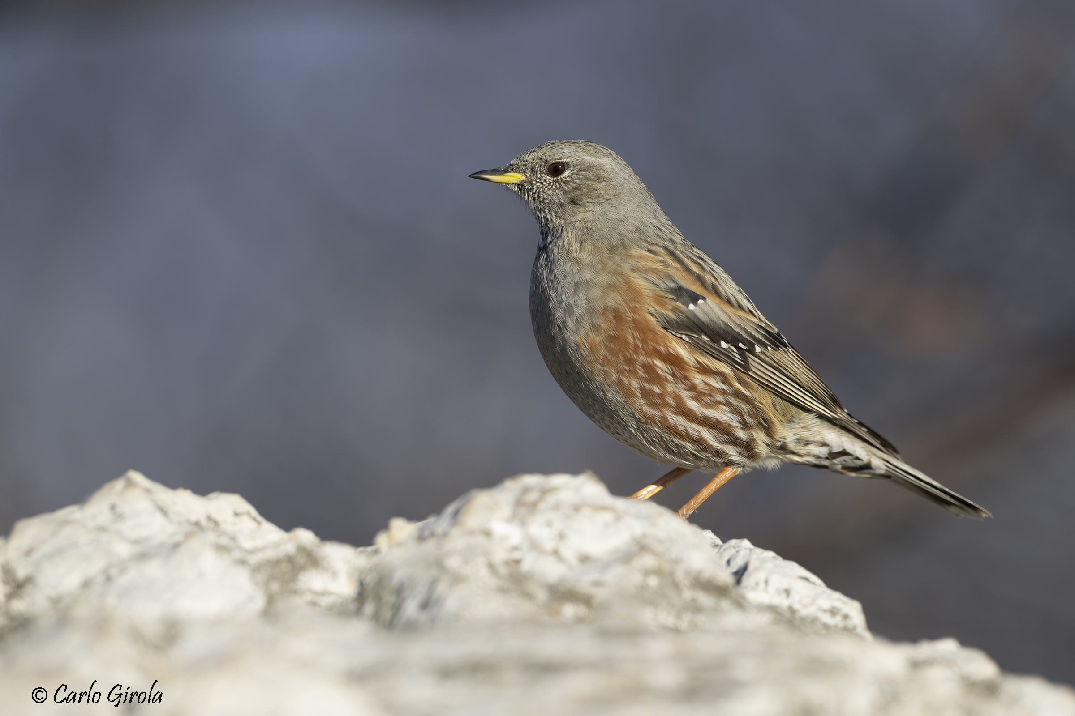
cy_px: 358
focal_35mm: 600
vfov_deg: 2.3
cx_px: 538
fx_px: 17915
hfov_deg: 3.4
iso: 560
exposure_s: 1/2000
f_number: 7.1
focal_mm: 600
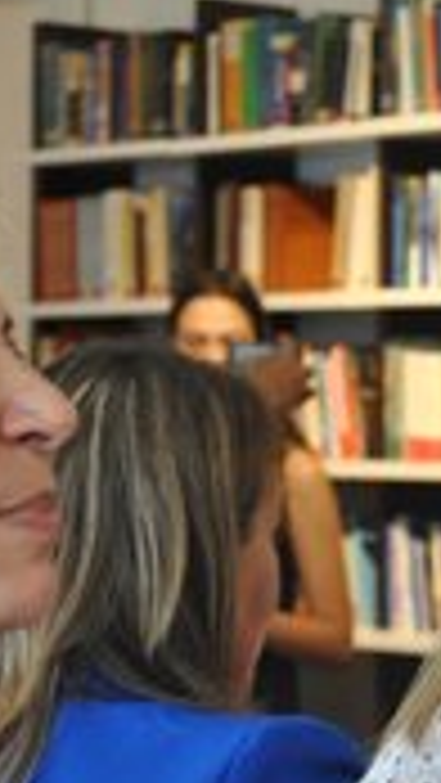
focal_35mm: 131
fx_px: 2726
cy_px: 389
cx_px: 369
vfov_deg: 16.3
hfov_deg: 9.2
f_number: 5
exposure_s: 1/25
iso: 400
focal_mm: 35
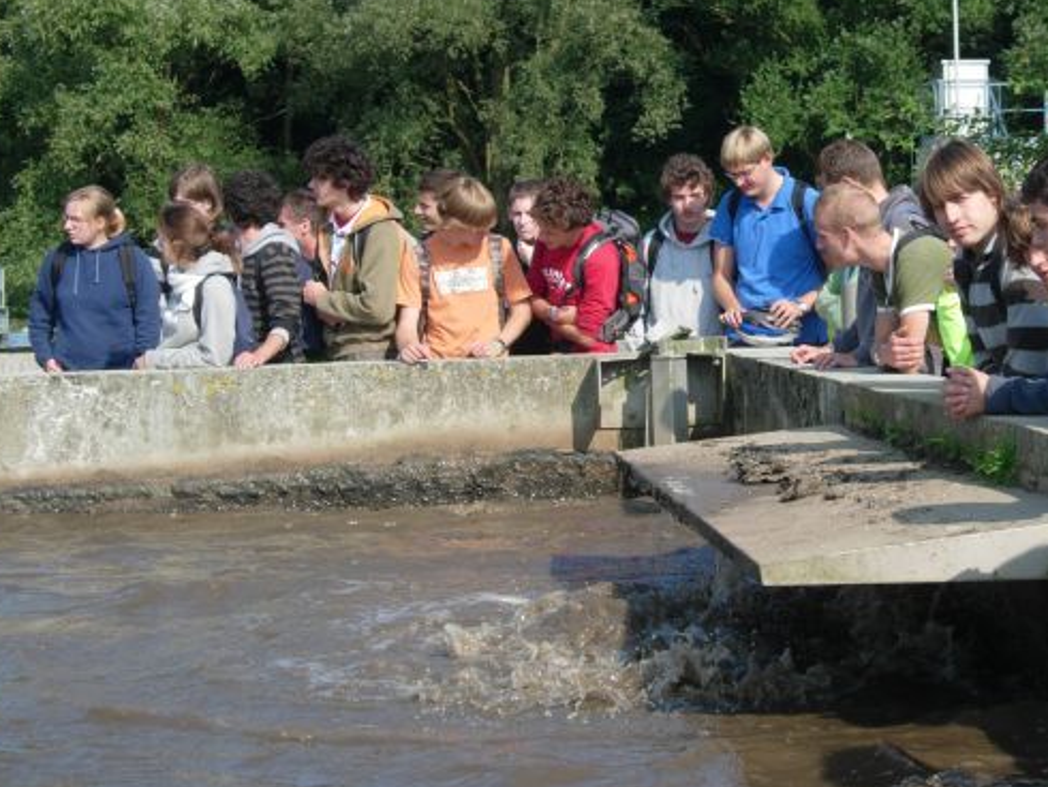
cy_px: 342
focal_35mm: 94
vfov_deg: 15.7
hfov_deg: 20.8
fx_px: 2847
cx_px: 652
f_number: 3.7
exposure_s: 1/609
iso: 64
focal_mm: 14.9
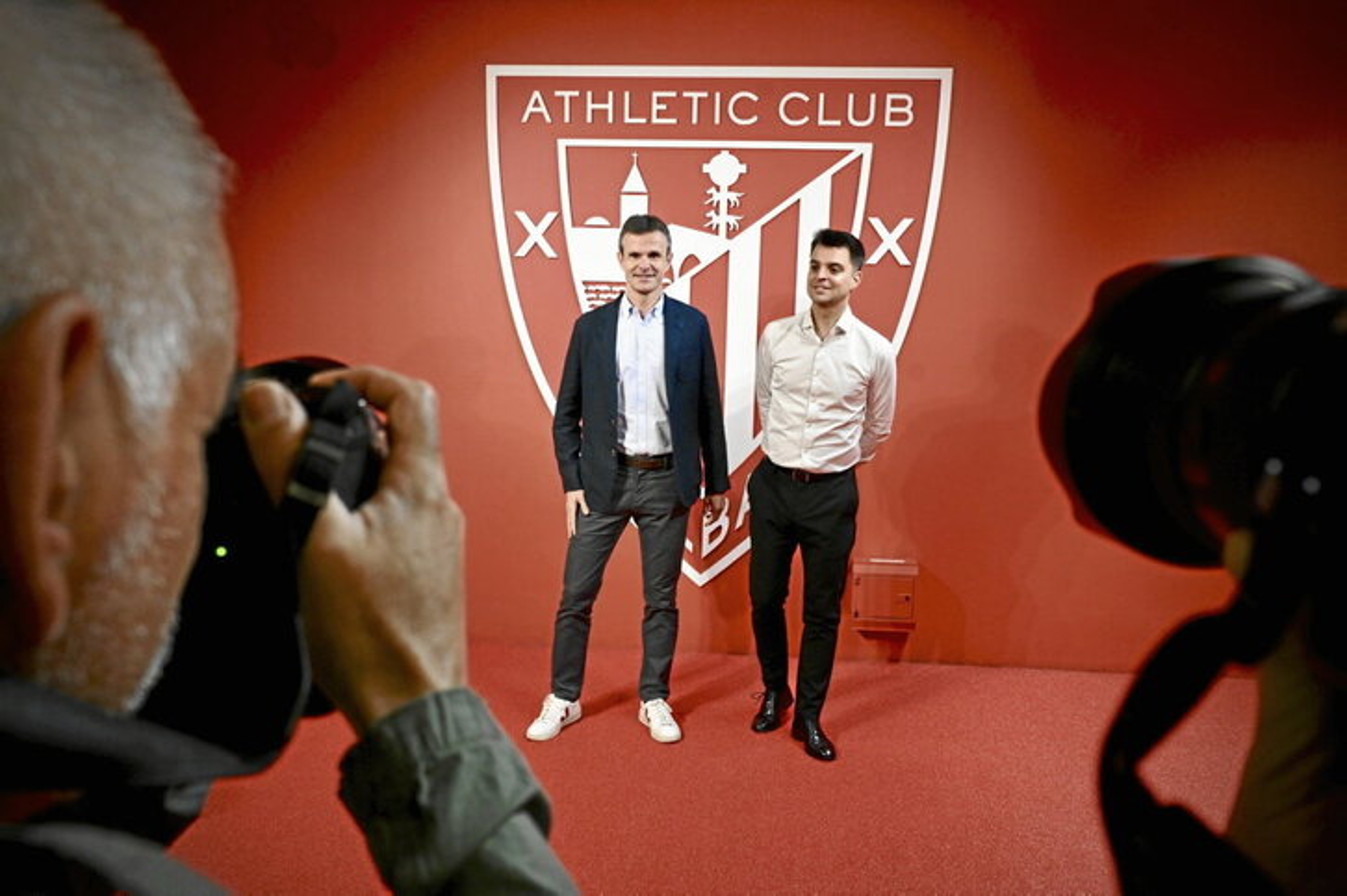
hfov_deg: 73.8
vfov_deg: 53.1
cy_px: 448
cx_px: 674
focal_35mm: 24
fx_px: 897
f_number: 7.1
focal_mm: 24
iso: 2500
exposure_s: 1/200
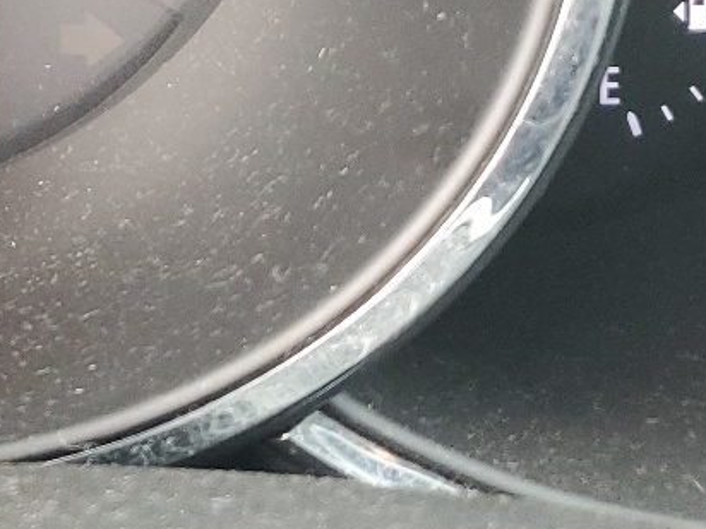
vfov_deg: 13.8
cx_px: -259
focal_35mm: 101
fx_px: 2060
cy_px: -267
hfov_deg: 17.9
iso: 112
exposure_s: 1/60.2
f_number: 1.5
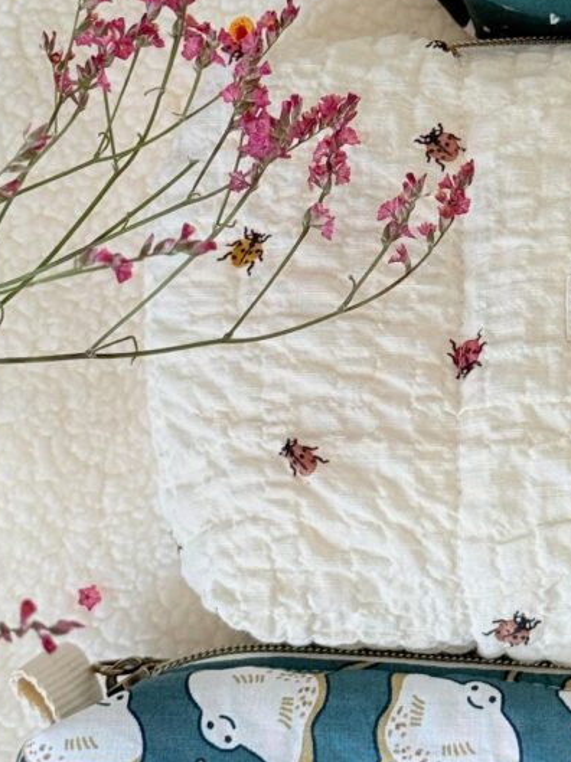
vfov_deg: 21.0
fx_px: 2048
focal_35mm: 93
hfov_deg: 15.9
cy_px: 243
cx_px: 281
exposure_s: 1/136
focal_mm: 6.76
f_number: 1.78
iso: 100
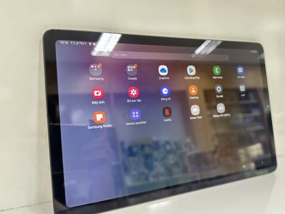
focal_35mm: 30
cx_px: 165
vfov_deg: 46.8
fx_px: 247
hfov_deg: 59.7
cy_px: 102
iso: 400
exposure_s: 1/50
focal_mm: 6.86
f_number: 1.78
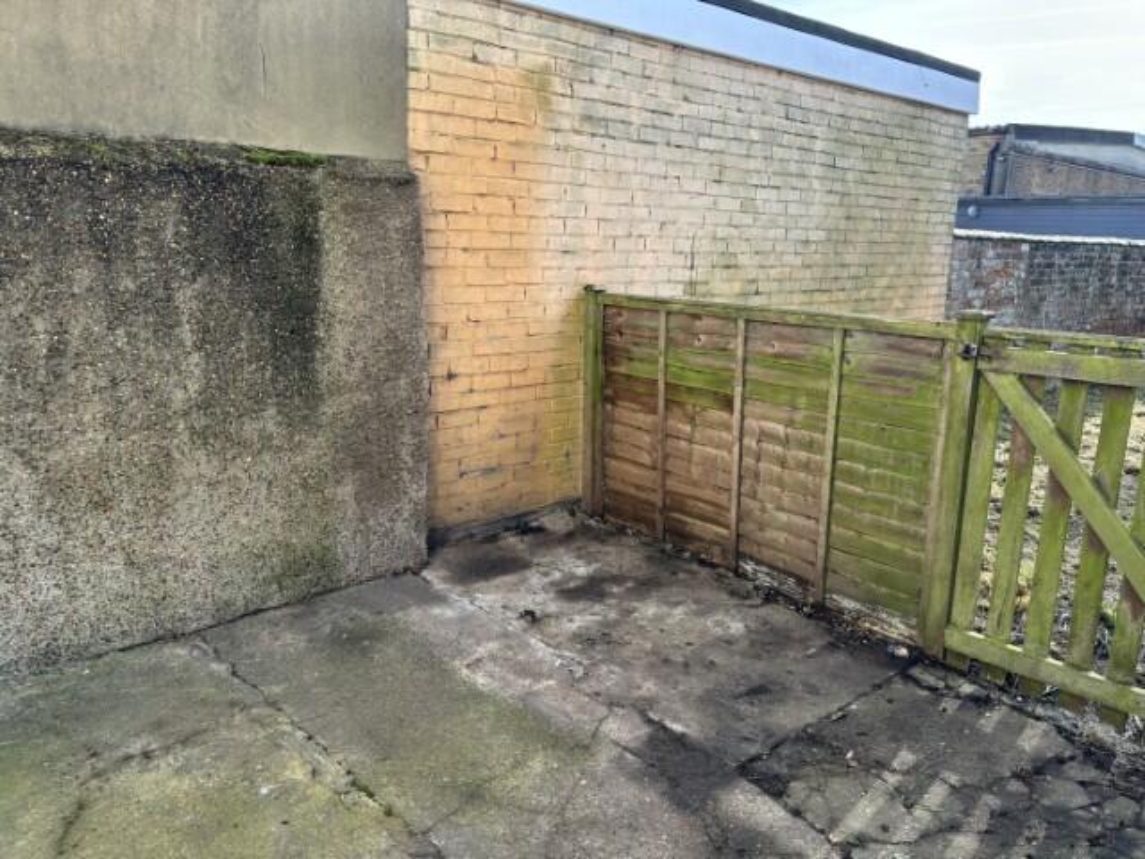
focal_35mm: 26
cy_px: 430
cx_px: 572
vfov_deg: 53.1
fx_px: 860
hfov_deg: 67.3
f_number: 1.6
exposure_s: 1/505
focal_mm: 5.96
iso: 50
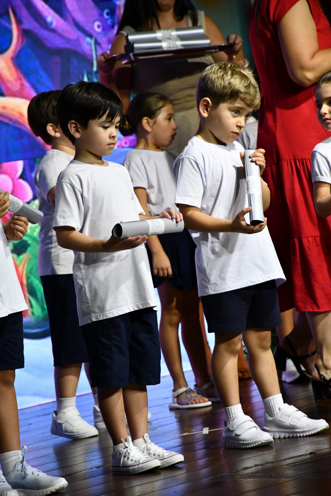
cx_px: 165
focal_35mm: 211
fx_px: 2910
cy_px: 249
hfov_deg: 6.5
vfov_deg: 9.8
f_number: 5.6
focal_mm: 140
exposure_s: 1/320
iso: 3200
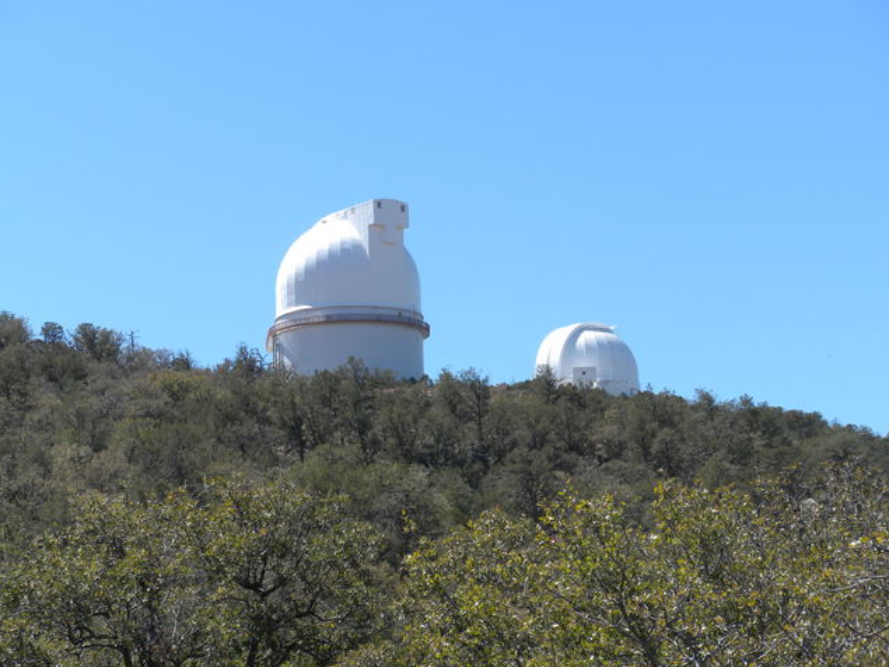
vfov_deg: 12.3
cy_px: 334
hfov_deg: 16.4
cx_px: 447
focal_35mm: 120
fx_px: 3081
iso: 95
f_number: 5.1
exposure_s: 1/527
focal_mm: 21
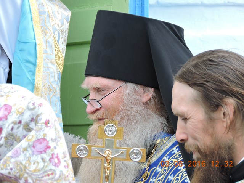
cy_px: 92
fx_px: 1762
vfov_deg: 5.9
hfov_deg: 7.9
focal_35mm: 250
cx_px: 122
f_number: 4.7
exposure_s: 1/320
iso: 400
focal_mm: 44.6
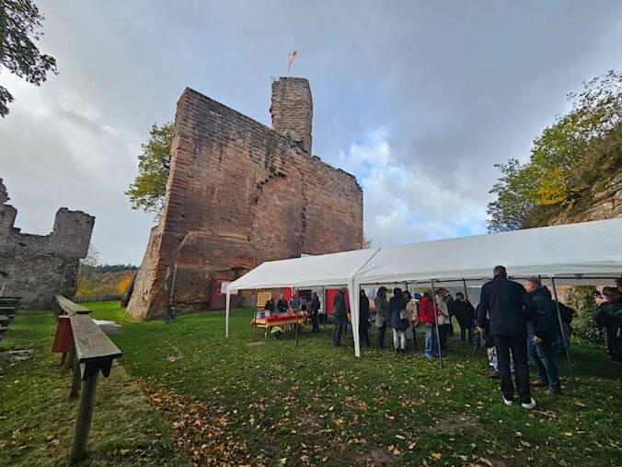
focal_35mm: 13
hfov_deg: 106.2
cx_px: 311
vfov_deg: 89.9
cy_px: 234
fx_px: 234
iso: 50
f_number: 2.2
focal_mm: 2.2
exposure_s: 1/617
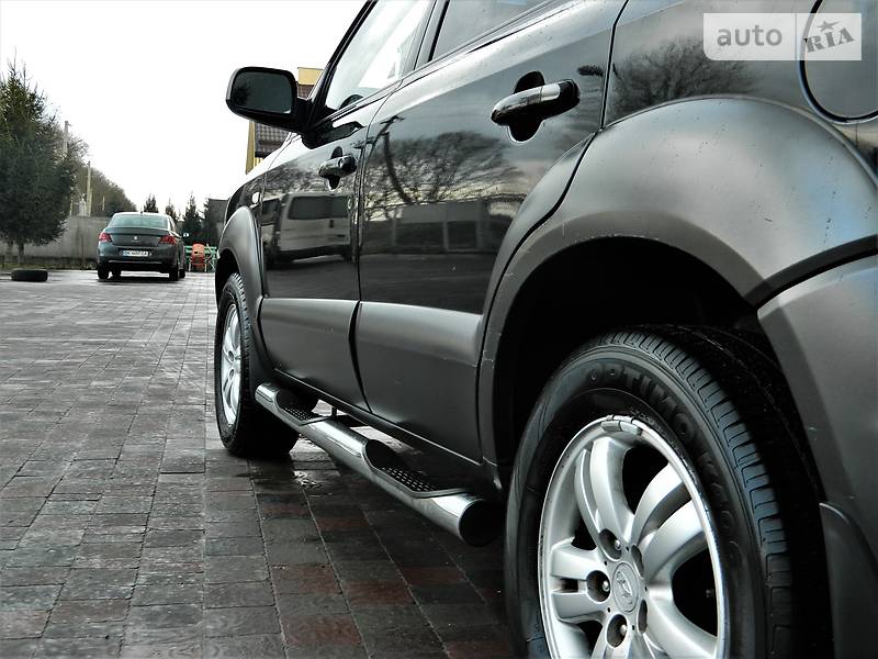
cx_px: 439
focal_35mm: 41
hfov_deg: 45.8
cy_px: 330
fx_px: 1040
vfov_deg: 35.1
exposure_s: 1/40
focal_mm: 7.3
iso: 80
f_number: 3.5
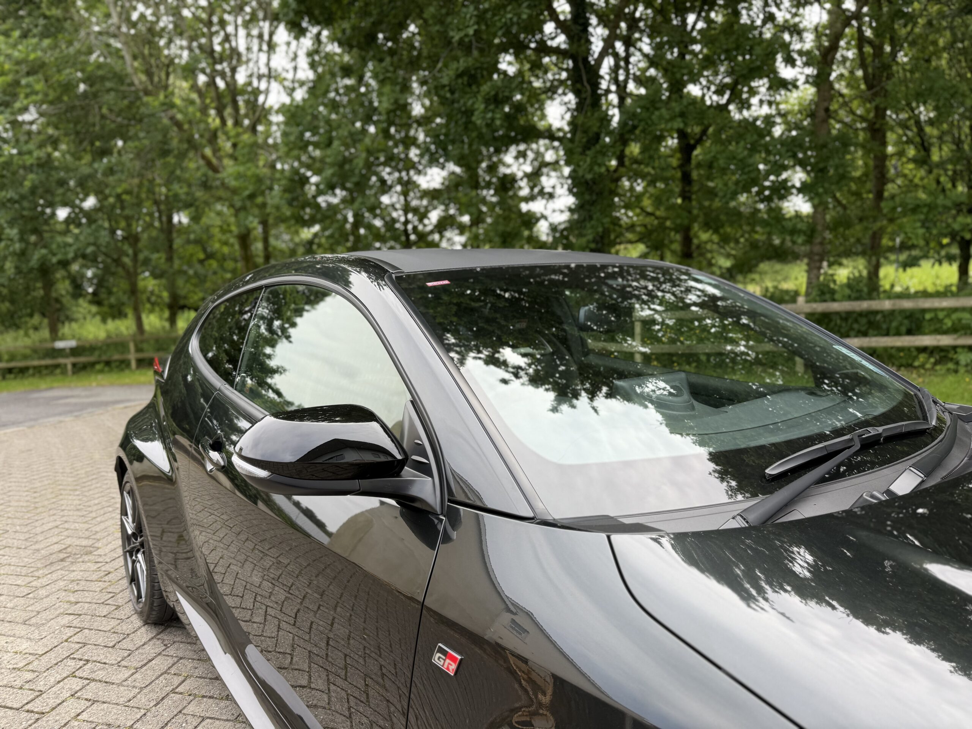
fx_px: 674
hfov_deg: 71.6
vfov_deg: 56.8
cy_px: 364
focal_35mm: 24
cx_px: 486
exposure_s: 1/689
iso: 80
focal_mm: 6.76
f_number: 1.78
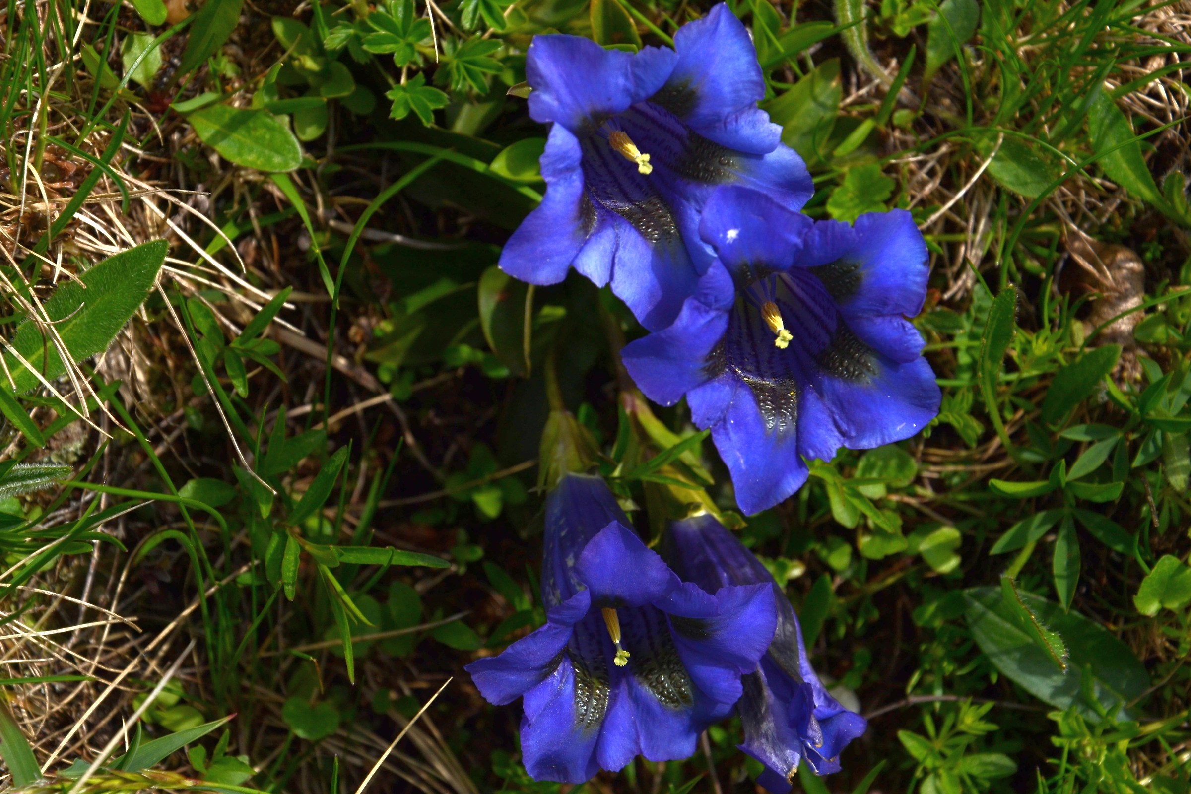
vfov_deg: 8.7
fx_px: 5210
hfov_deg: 13.0
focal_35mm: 158
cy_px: 397
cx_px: 596
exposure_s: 1/800
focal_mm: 105
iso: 200
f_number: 13
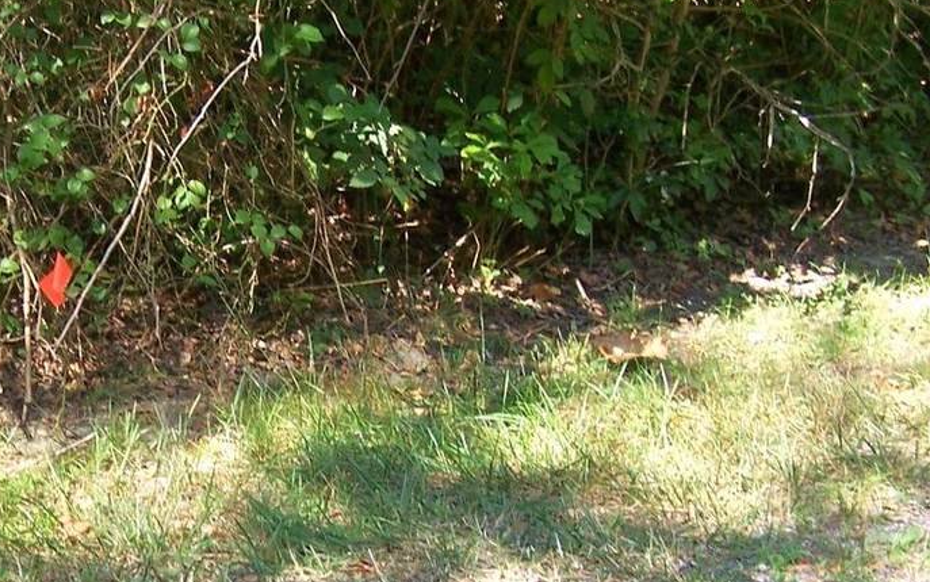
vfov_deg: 17.4
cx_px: 217
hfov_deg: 27.1
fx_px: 1902
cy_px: 395
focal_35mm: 75
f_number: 2.8
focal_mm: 6.3
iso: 80
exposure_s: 1/100
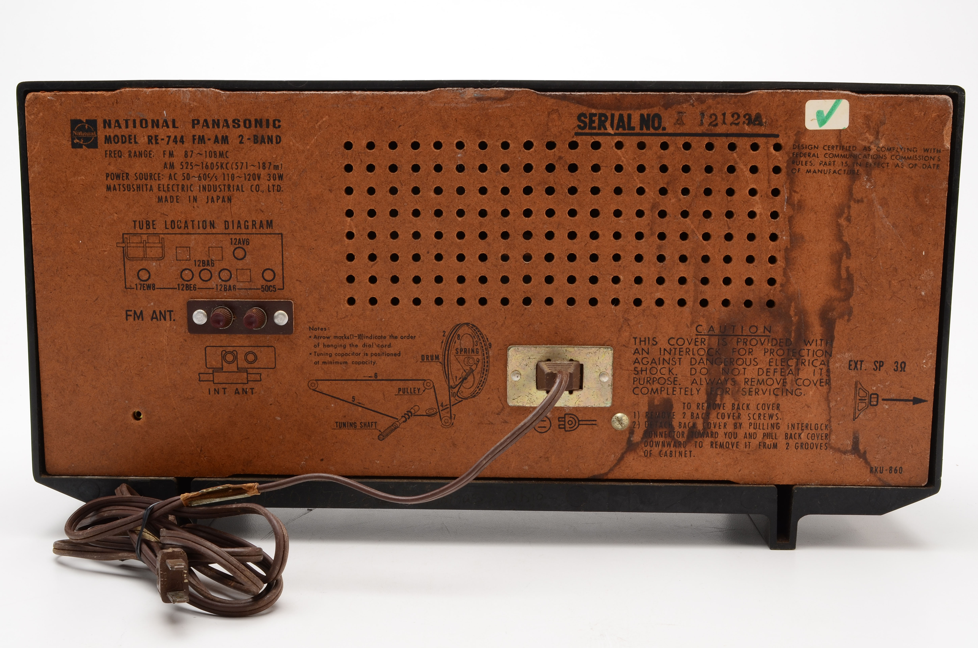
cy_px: 324
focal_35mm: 44
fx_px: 1179
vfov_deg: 30.7
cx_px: 489
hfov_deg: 45.0
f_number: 20
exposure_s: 1/160
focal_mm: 29
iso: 100
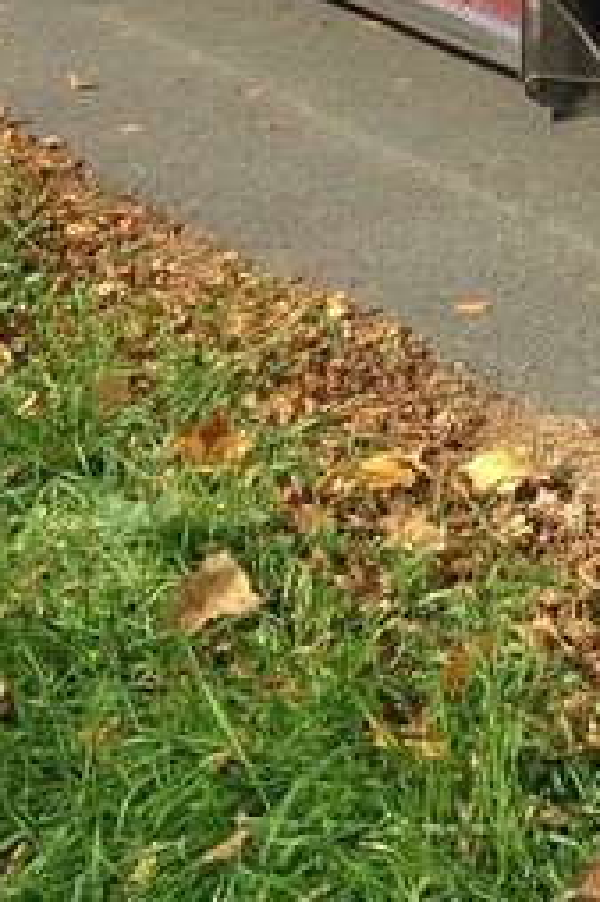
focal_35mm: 135
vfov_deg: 14.6
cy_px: -220
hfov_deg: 9.6
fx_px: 3379
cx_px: 1090
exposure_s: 1/786
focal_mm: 4.12
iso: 50
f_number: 2.4
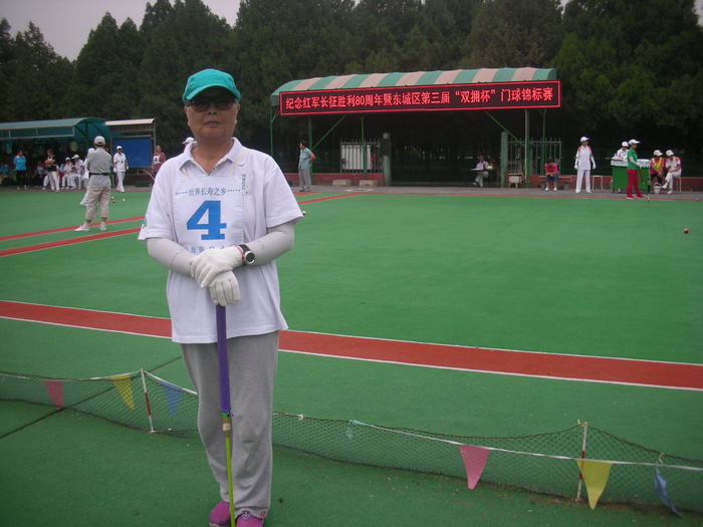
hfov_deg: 52.6
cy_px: 264
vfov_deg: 40.7
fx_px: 711
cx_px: 352
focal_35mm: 35
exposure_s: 1/197
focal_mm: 5.8
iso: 50
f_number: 2.8
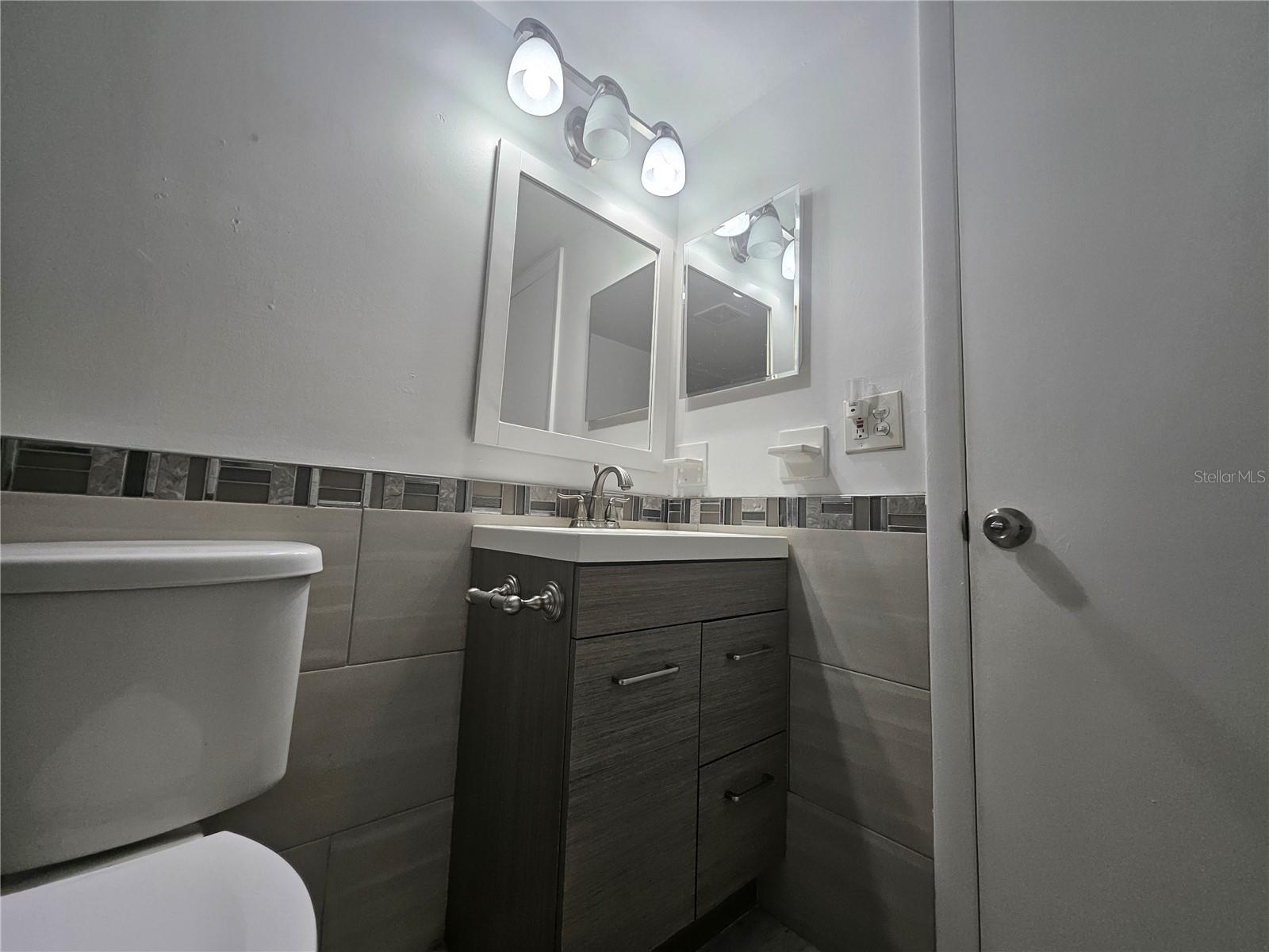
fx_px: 477
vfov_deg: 89.9
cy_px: 476
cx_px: 634
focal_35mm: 13
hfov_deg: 106.2
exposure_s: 1/100
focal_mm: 1.74
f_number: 2.2
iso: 160
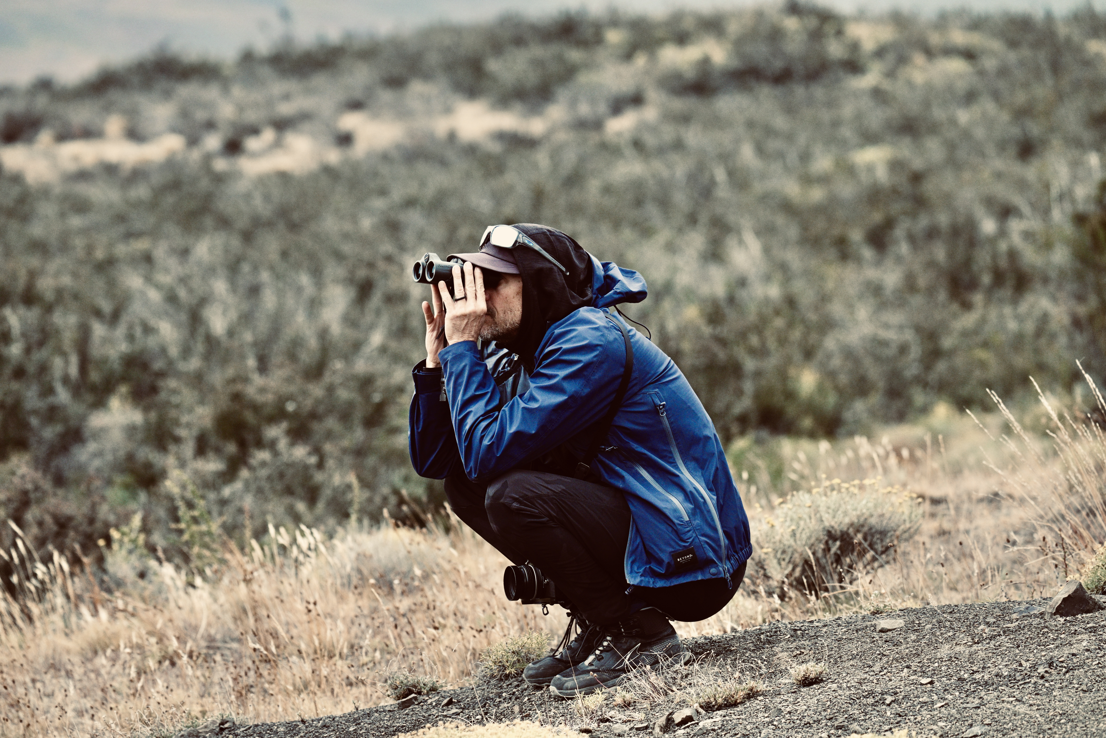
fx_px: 5530
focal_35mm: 180
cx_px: 553
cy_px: 369
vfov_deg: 7.6
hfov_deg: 11.4
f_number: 5.6
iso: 1400
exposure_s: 1/2000
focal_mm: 180
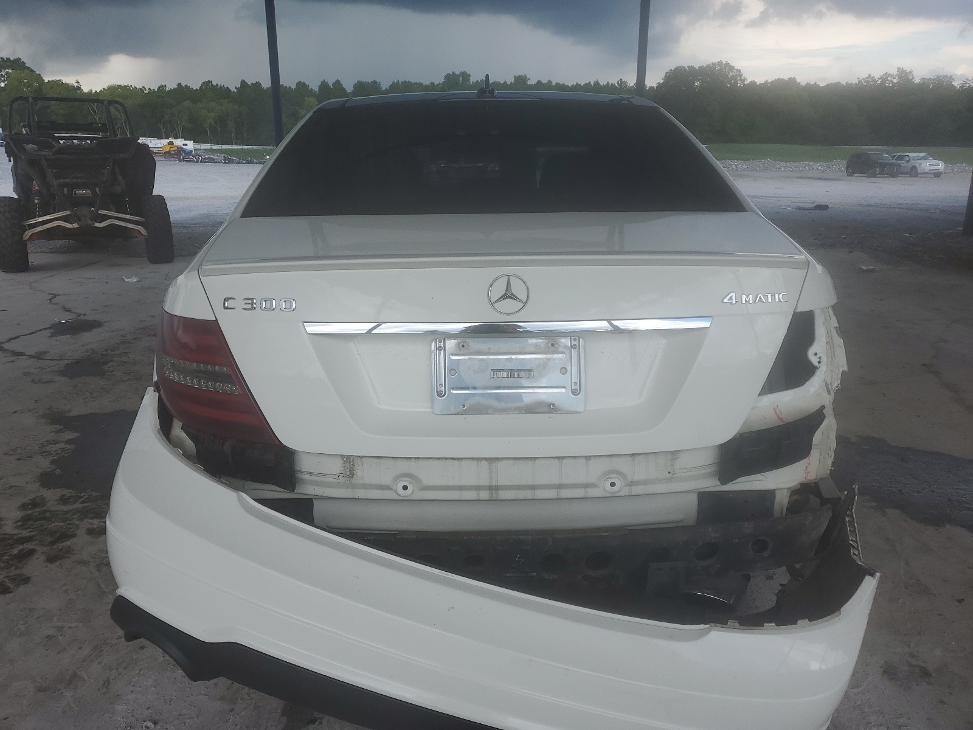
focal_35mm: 26
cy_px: 365
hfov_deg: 67.3
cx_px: 486
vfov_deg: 53.1
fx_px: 731
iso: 50
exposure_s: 1/1000
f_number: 1.5
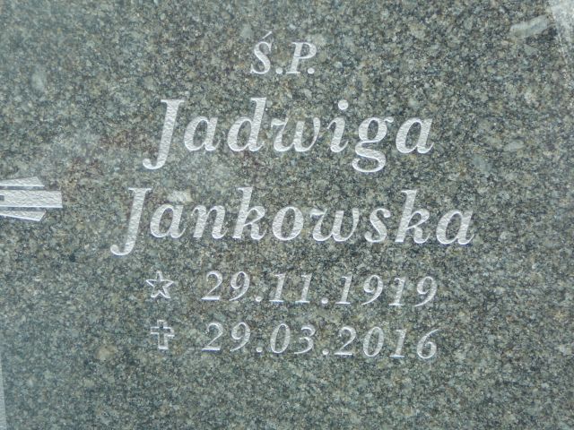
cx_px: 287
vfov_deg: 15.6
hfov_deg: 20.7
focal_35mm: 95
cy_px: 215
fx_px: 1575
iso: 80
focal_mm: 14.1
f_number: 3.9
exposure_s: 1/80
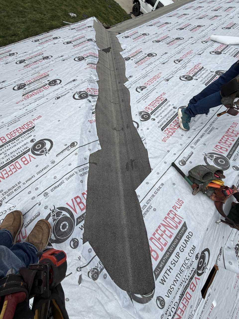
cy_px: 160
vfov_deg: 102.1
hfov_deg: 85.7
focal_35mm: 14
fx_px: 129
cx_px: 120
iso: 32
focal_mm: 2.22
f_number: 2.2
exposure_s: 1/770
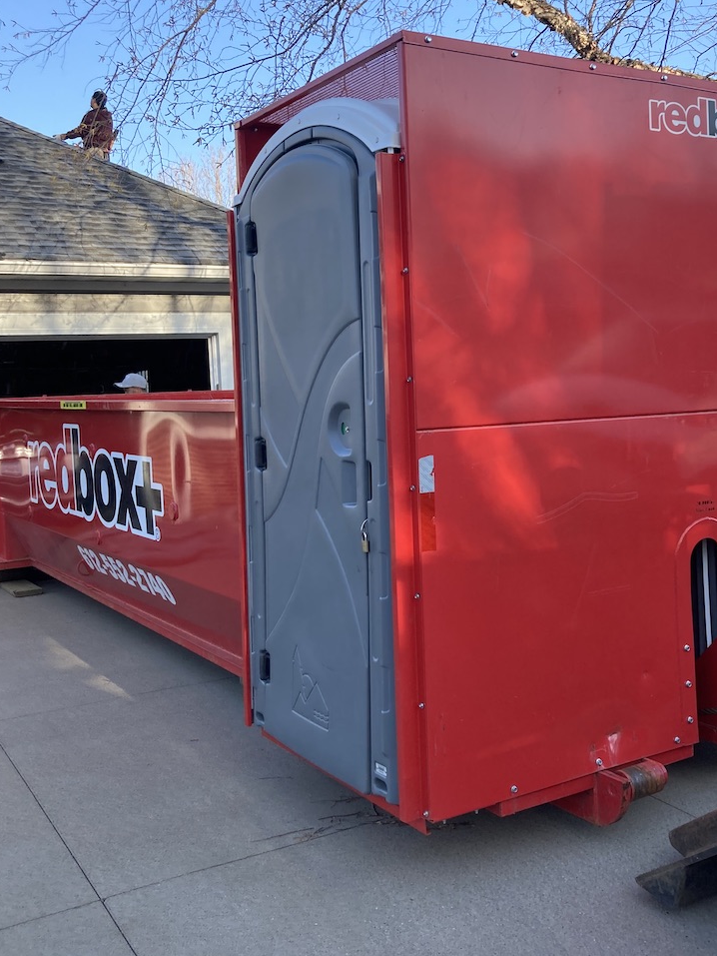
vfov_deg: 47.7
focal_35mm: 39
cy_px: 416
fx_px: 1077
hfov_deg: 36.7
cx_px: 437
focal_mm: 3.99
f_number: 1.8
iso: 20
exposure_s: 1/360
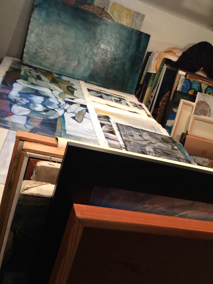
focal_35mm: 32
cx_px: 117
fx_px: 262
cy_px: 130
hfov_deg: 44.1
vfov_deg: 56.7
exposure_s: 1/30
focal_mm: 4.15
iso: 125
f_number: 2.2
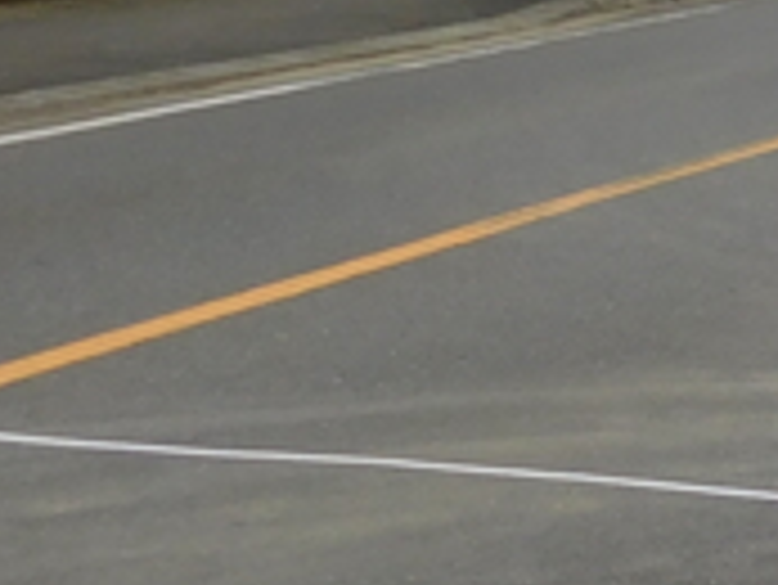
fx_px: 4161
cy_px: -554
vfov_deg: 7.7
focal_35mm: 185
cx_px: 1574
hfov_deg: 9.9
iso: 125
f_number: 3.6
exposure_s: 1/500
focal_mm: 7.1
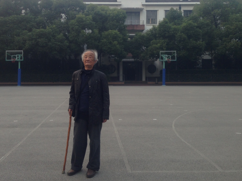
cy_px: 70
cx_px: 106
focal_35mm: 41
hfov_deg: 45.7
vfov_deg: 35.0
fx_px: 287
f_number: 2.4
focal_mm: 4.12
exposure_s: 1/212
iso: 50
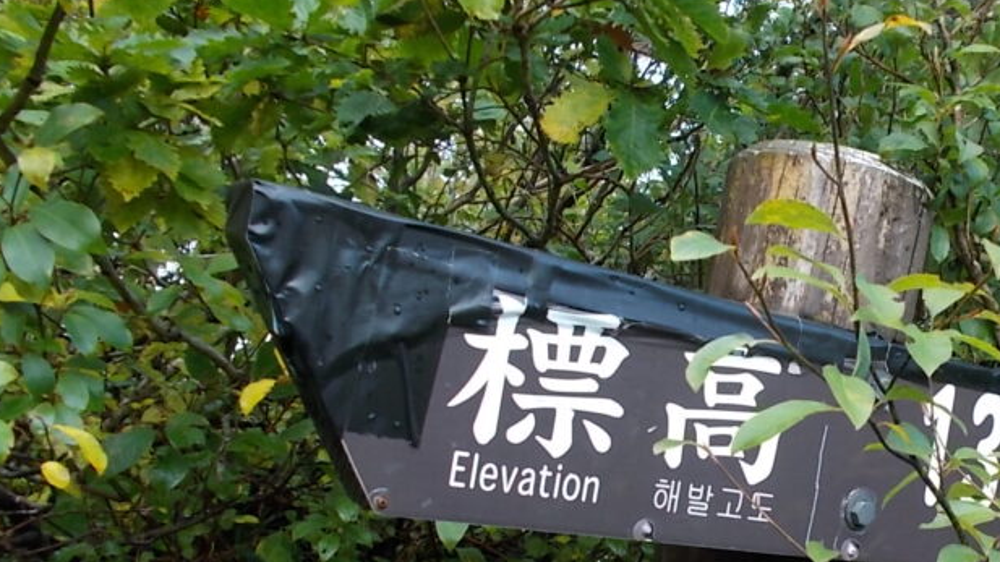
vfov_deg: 24.9
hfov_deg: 42.1
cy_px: 471
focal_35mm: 47
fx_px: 1246
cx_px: 780
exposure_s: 1/60
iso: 80
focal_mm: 4.6
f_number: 3.2
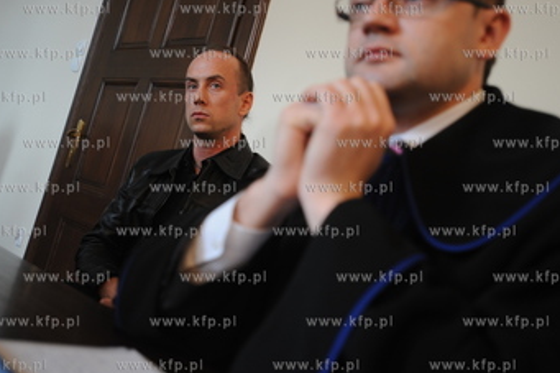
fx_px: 637
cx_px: 281
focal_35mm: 41
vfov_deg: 32.6
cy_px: 164
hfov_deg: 47.4
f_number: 2.8
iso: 800
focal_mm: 35
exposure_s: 1/80
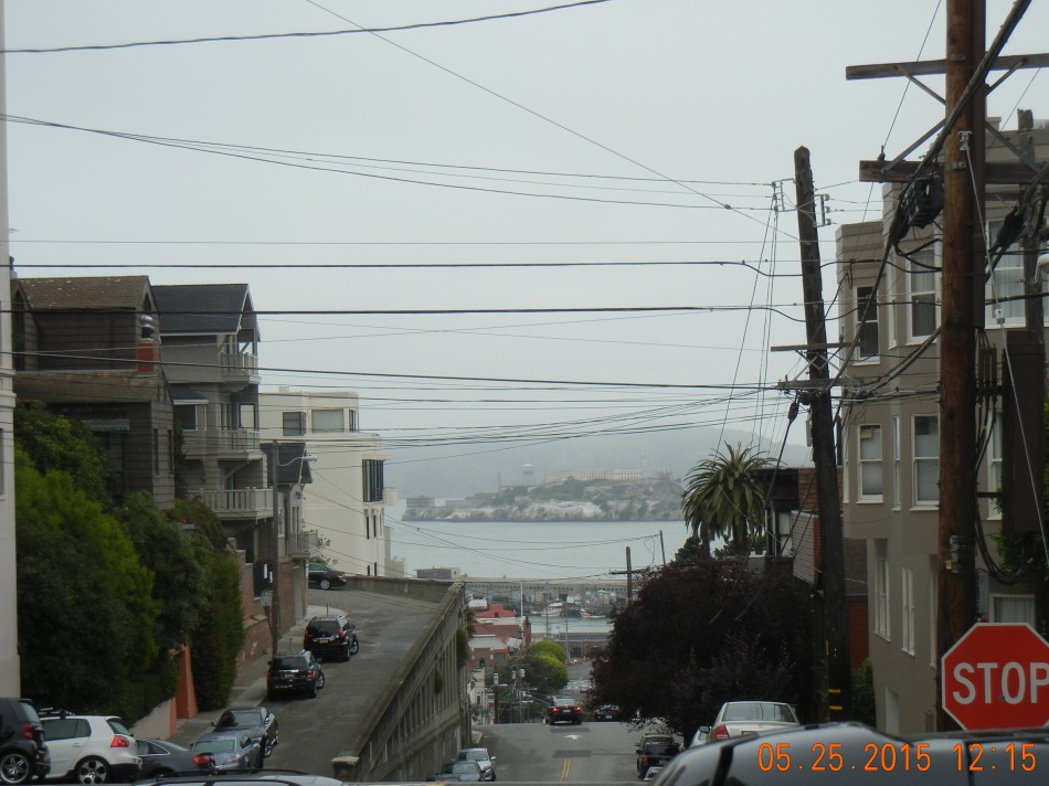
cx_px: 540
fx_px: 2515
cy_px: 422
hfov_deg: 23.6
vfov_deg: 17.8
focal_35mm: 83
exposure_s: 1/510
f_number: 4.3
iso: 160
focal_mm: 13.9
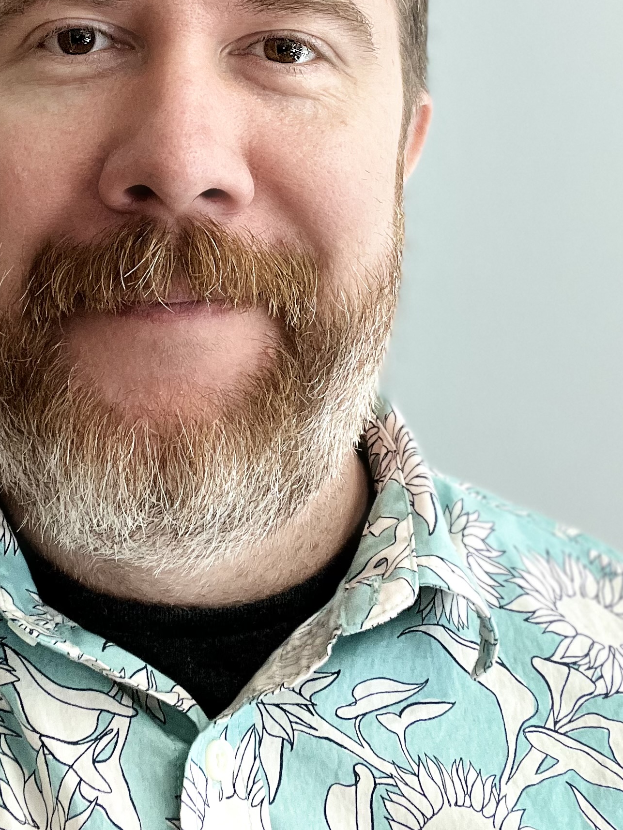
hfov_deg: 26.8
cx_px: 174
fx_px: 1296
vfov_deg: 34.4
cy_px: 154
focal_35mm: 54
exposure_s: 1/60
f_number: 2.2
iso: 100
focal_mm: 2.71
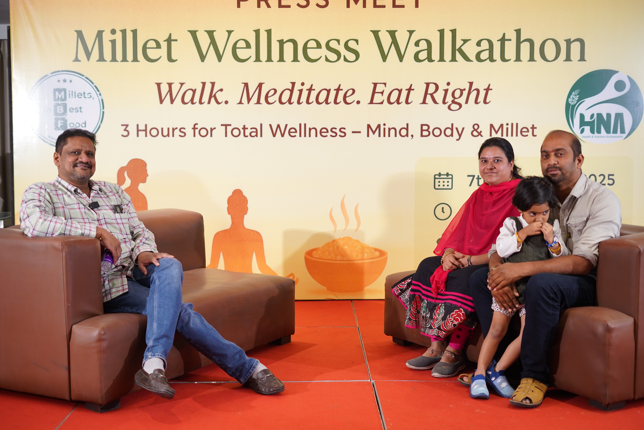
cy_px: 215
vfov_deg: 27.0
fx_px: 894
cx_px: 322
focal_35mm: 50
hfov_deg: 39.6
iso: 800
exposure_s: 1/160
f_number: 2.2
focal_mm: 50
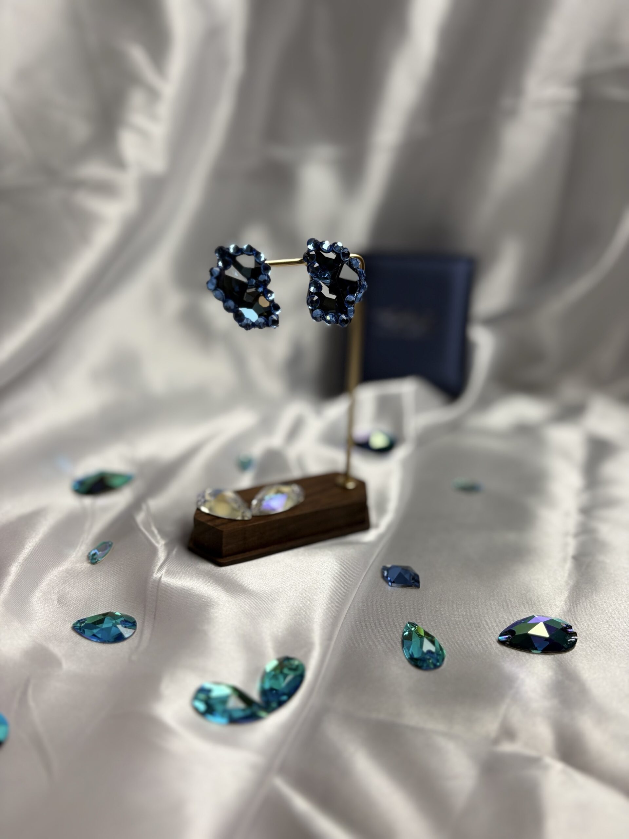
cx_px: 314
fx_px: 630
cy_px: 420
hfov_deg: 53.1
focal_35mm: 26
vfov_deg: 67.3
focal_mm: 5.96
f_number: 1.6
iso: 40
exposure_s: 1/293
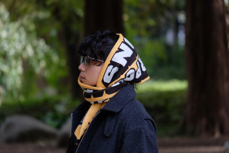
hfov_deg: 6.0
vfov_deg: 4.0
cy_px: 76
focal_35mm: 345
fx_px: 2194
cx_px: 114
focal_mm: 230
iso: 500
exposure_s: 1/150
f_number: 6.7
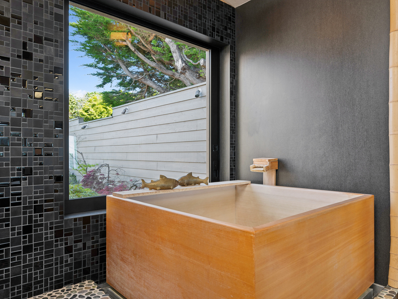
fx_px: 271
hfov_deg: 72.6
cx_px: 199
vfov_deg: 57.7
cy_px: 151
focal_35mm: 24
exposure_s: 1/13
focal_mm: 21.5
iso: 125
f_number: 8
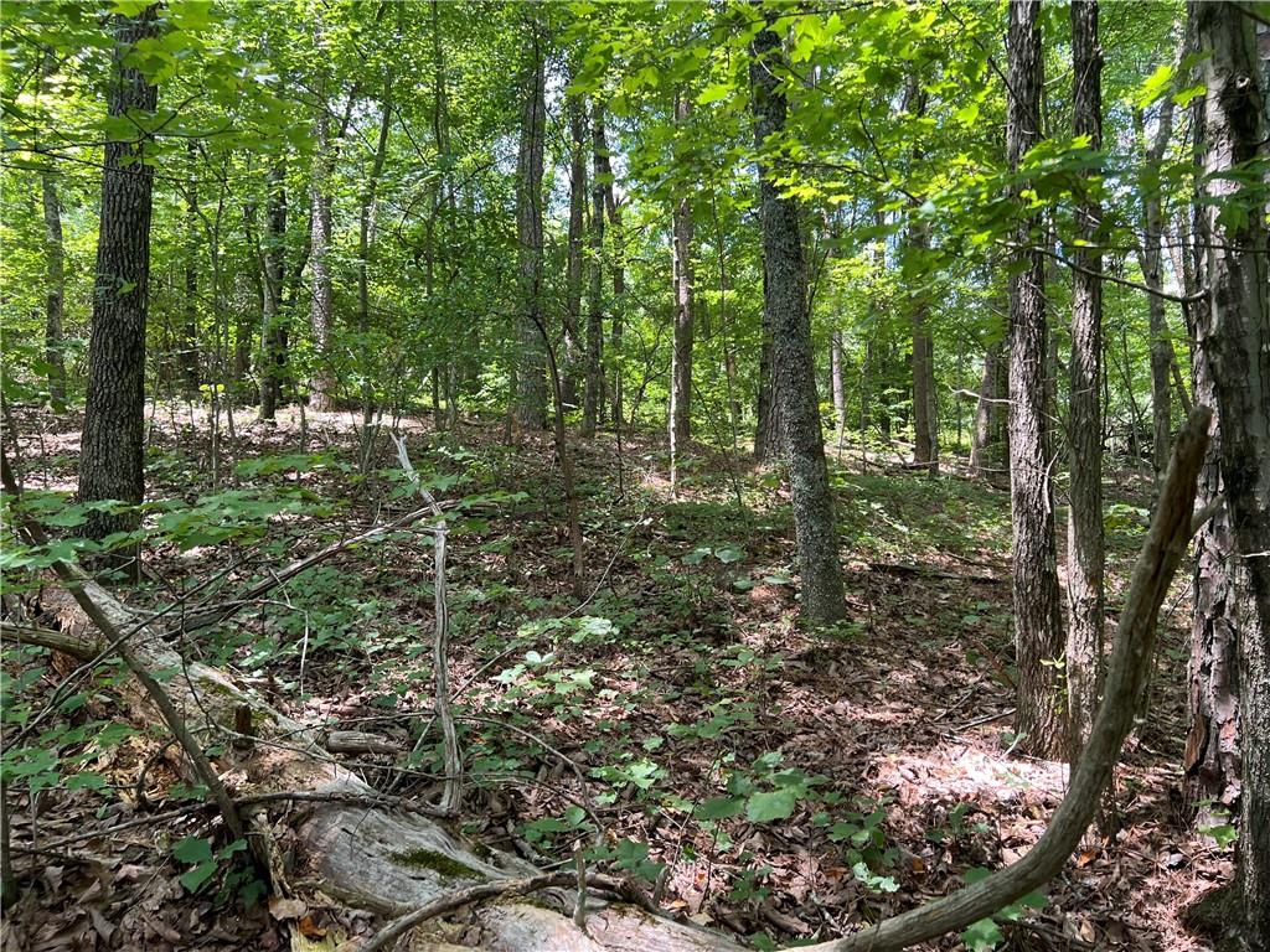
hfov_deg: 67.3
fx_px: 954
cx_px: 635
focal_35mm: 26
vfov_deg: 53.1
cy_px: 476
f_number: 1.5
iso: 50
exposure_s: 1/121
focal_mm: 5.7
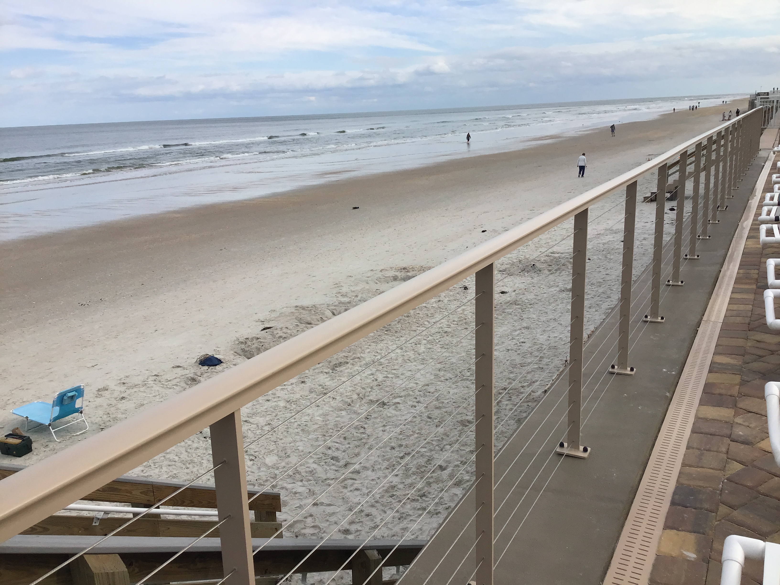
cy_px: 292
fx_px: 699
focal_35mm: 31
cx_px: 390
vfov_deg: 45.4
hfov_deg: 58.4
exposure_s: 1/1567
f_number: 2.4
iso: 25
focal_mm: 3.3
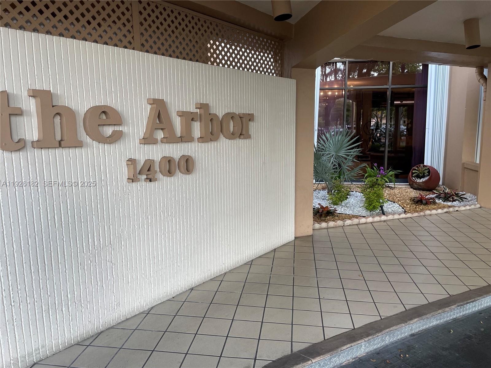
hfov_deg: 67.3
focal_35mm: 26
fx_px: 369
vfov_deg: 53.1
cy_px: 184
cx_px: 246
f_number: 1.6
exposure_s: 1/60
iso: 80
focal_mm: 4.2
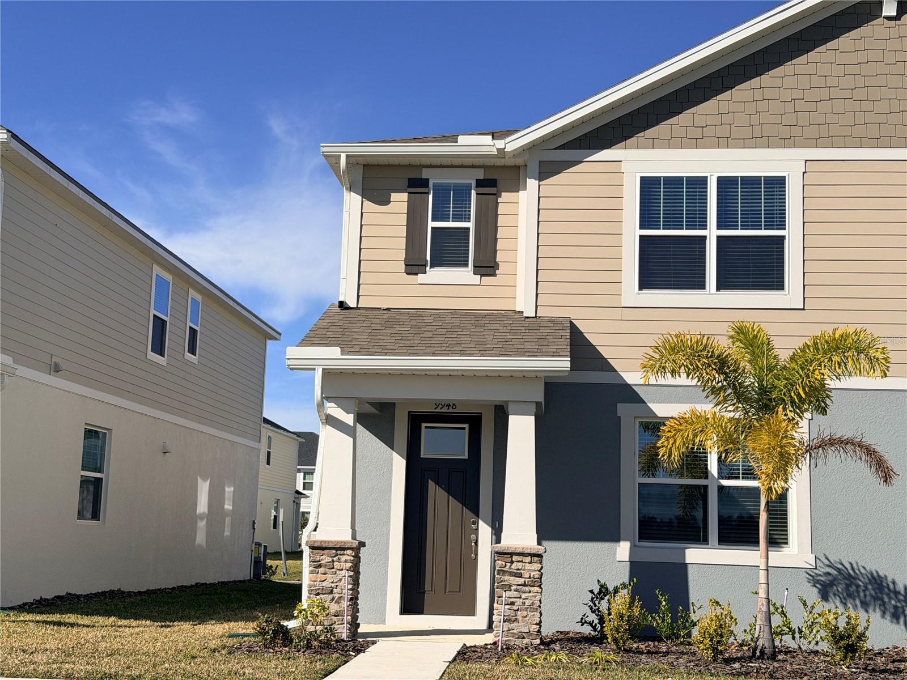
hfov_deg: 39.7
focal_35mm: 48
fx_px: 1258
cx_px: 454
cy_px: 340
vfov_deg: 30.3
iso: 64
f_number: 1.78
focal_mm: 6.76
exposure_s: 1/8772
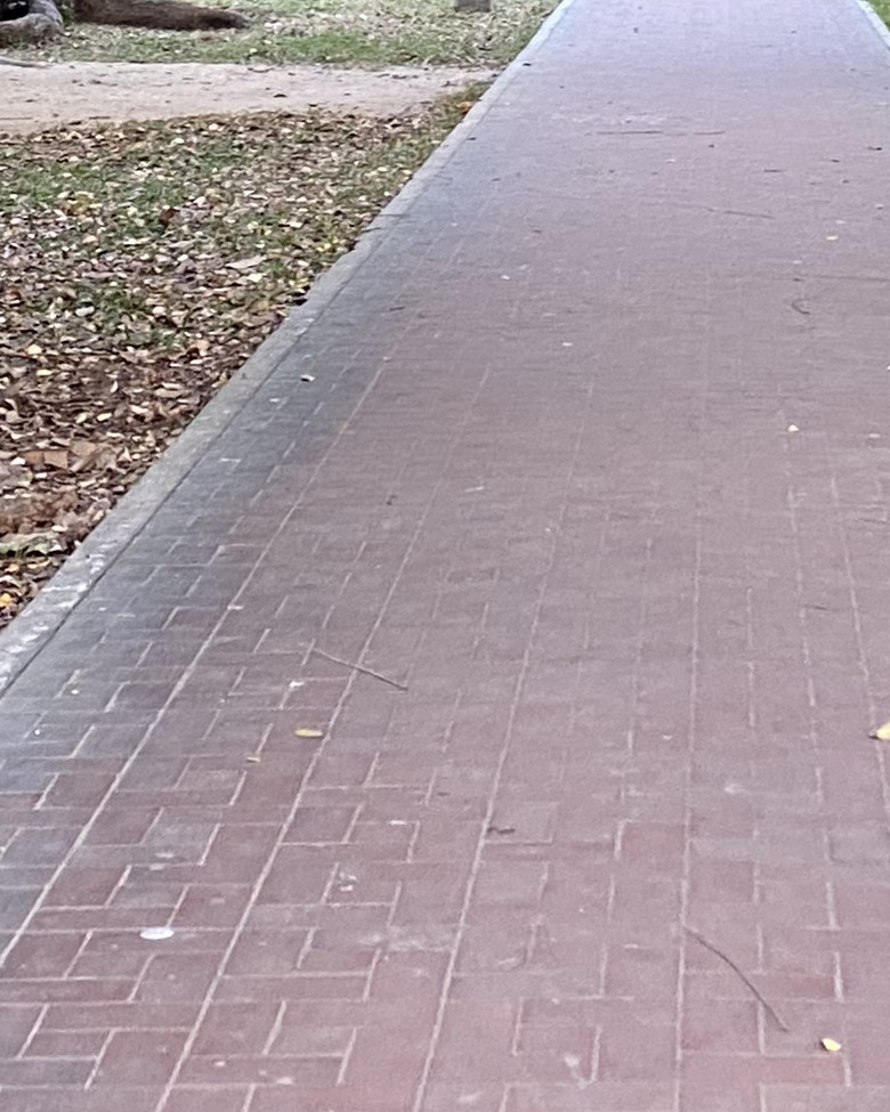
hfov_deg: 14.6
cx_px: 712
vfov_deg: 16.8
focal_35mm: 105
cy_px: -492
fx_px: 3457
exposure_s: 1/60
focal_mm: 4.25
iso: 160
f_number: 1.8
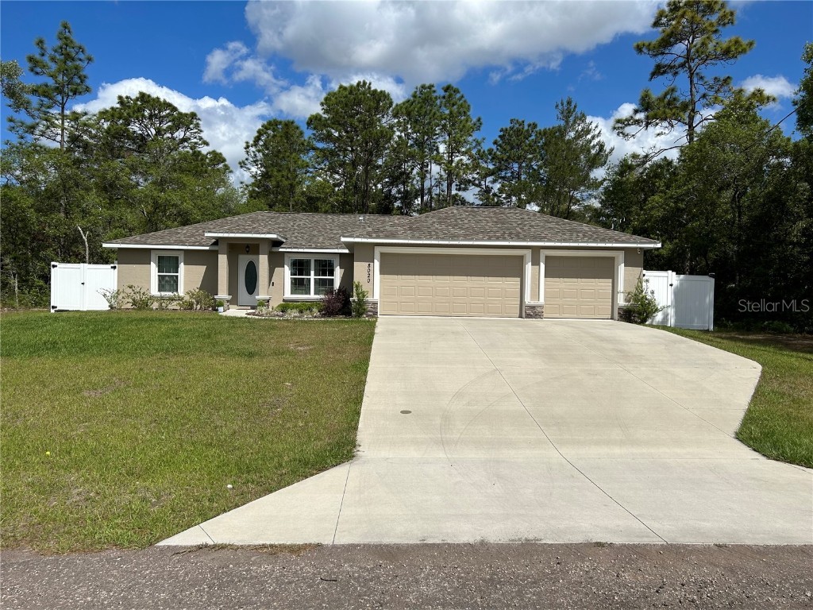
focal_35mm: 26
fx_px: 611
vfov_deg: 53.1
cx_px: 406
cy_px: 305
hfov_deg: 67.3
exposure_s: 1/8696
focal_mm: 5.7
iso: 50
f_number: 1.5
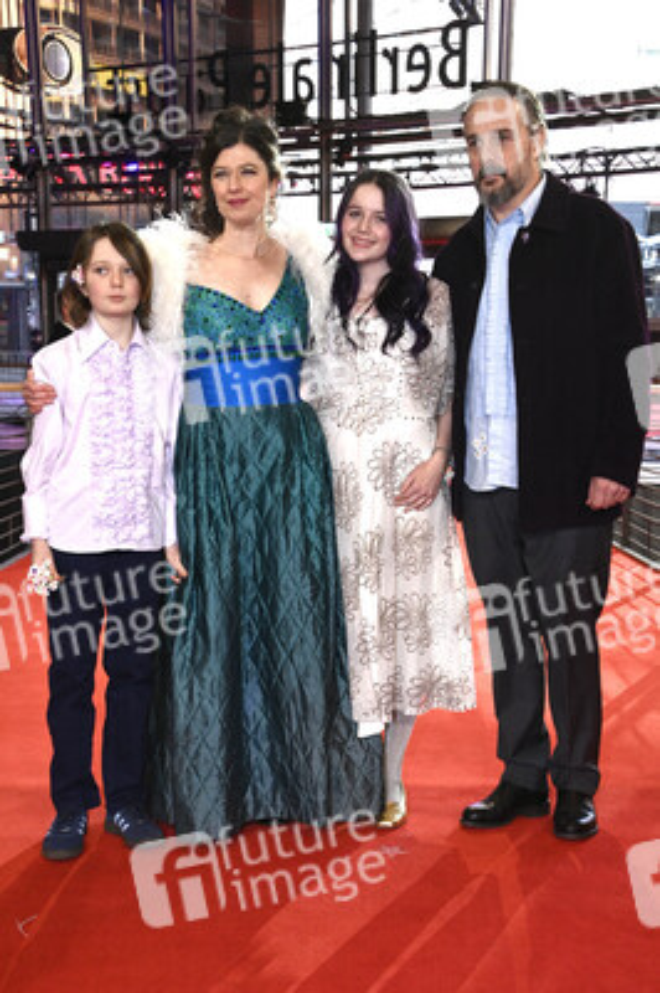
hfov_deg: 26.9
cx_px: 330
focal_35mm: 50
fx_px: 1377
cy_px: 496
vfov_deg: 39.6
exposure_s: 1/250
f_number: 5.6
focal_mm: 50
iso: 1600
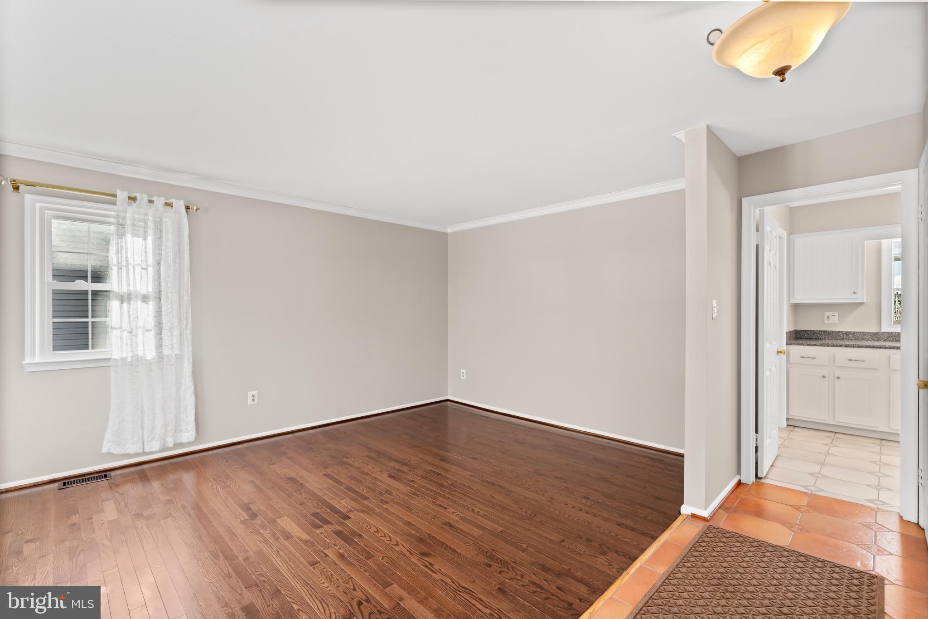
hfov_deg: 96.7
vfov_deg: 73.7
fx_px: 412
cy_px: 310
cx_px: 464
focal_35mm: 16
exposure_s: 1/10
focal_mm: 16
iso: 800
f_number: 8
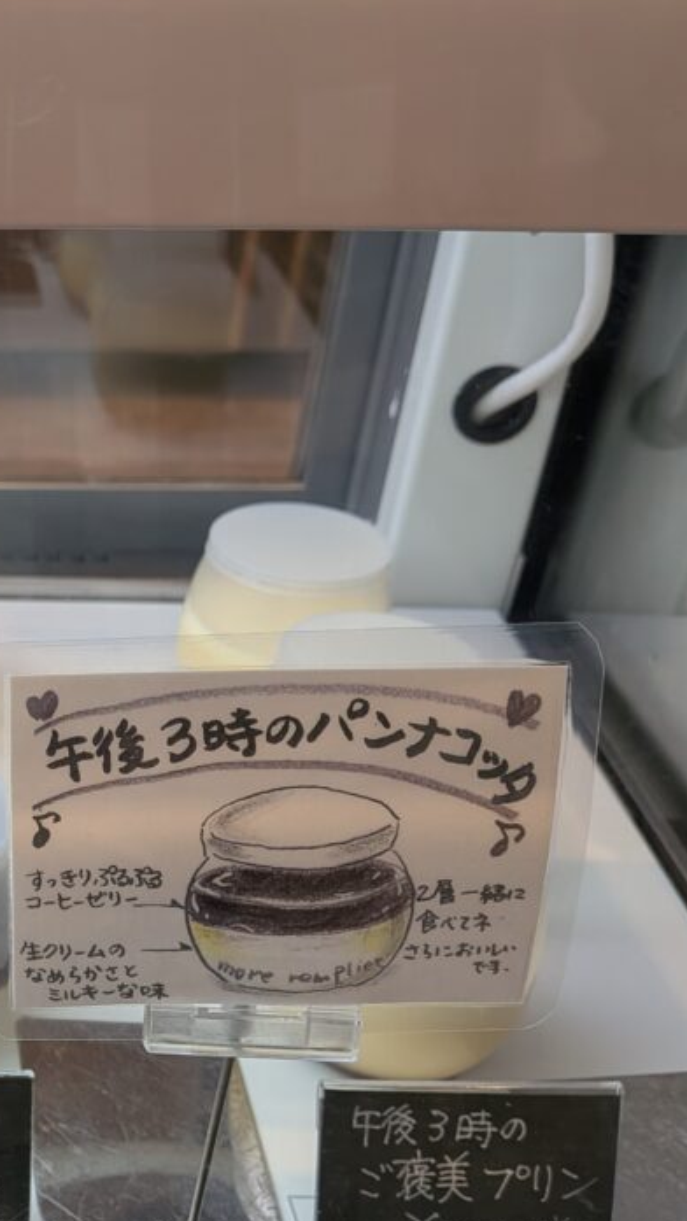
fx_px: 1555
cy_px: 811
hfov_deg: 21.4
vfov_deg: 42.3
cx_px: -305
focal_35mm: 48
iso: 38
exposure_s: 1/120
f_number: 1.7
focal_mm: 4.53
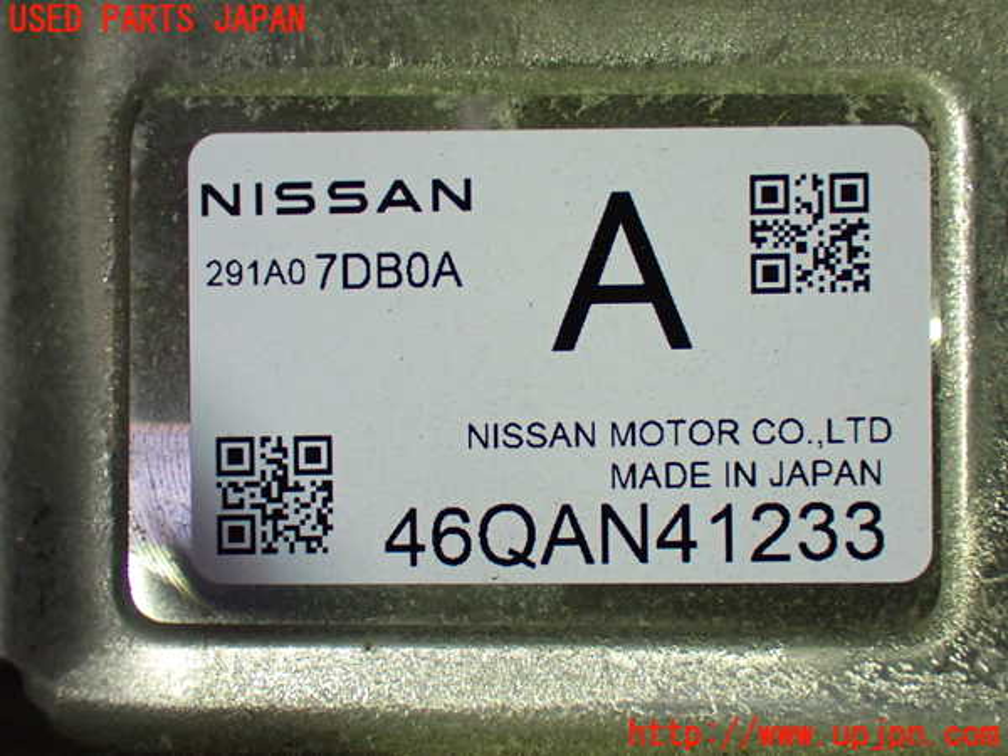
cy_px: 378
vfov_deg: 27.0
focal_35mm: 54
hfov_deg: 35.5
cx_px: 504
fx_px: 1572
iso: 800
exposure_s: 1/50
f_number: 3.3
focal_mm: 9.65
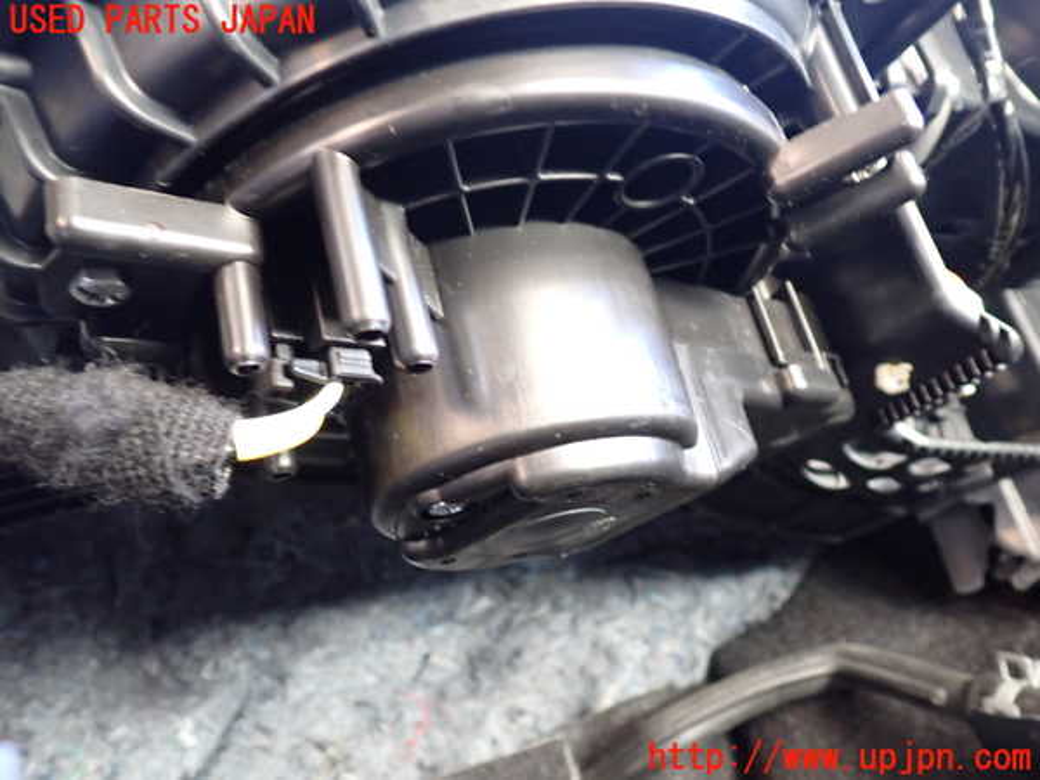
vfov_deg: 46.8
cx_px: 520
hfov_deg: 60.0
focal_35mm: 30
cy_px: 390
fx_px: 901
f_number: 2.3
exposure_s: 1/30
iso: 640
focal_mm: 5.4
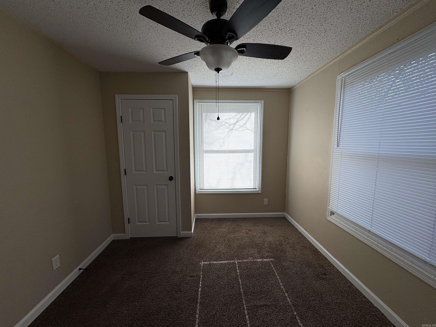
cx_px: 218
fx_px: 176
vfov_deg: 85.7
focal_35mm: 14
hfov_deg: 102.1
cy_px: 164
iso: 40
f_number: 2.2
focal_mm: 2.22
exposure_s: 1/331
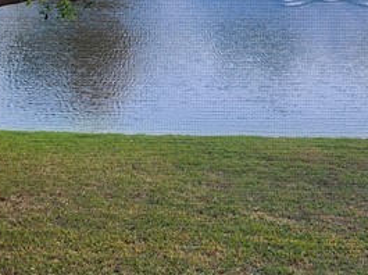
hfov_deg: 21.8
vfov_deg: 16.2
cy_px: -3
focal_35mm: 89
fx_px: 945
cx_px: 290
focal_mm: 6.4
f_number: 1.8
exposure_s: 1/180
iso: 64
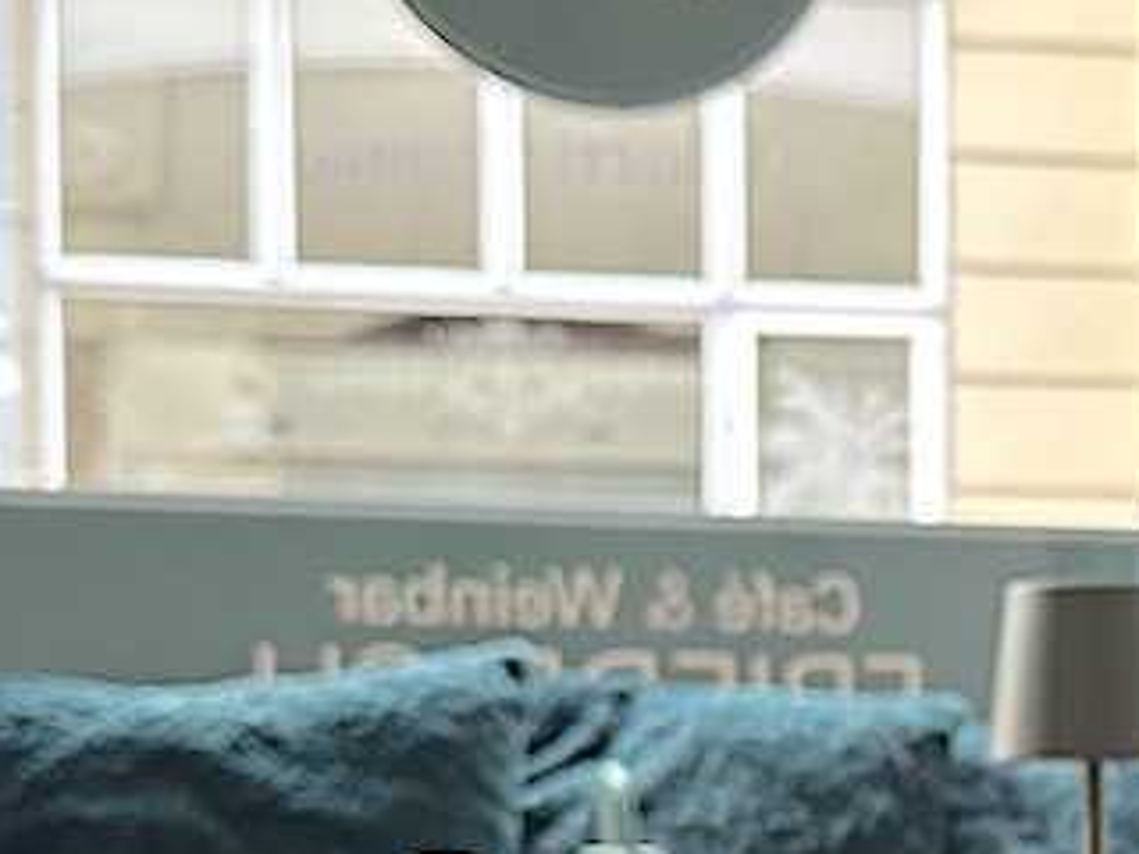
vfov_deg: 14.6
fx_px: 3257
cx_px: 1203
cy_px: 893
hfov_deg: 19.1
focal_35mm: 99
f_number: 1.78
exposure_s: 1/60
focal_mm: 6.86
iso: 400
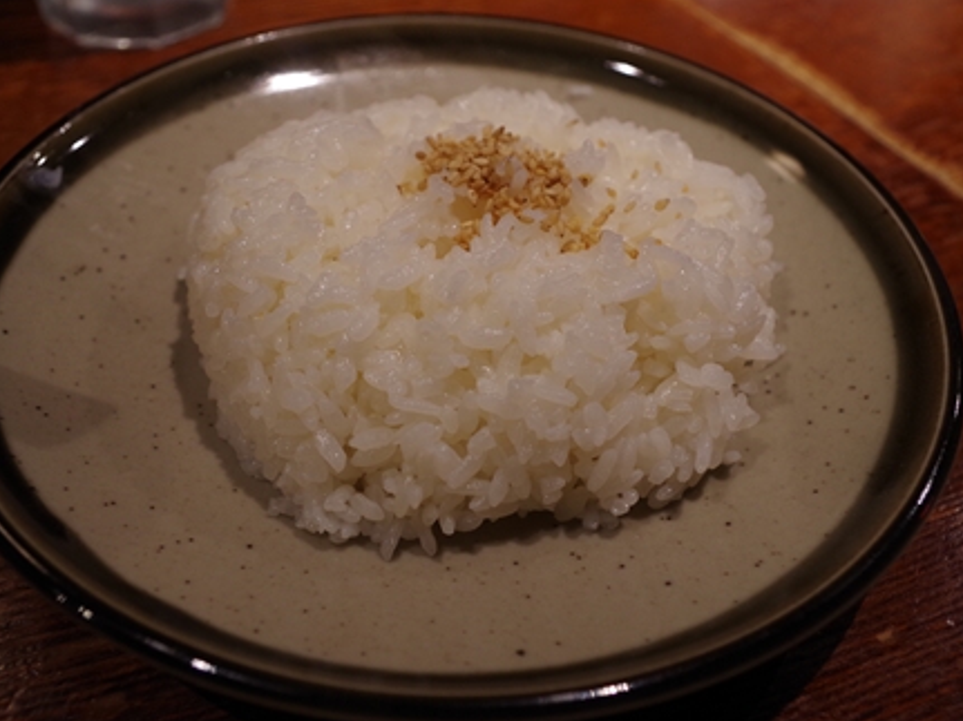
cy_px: 359
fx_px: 972
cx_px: 479
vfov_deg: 40.7
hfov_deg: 52.7
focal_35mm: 35
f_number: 5
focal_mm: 21.25
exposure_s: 1/50
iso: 800
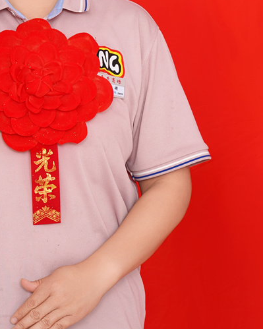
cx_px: 44
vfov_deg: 8.1
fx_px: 2307
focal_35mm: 237
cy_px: 38
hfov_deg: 6.5
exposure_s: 1/160
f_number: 10
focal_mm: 105
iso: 100
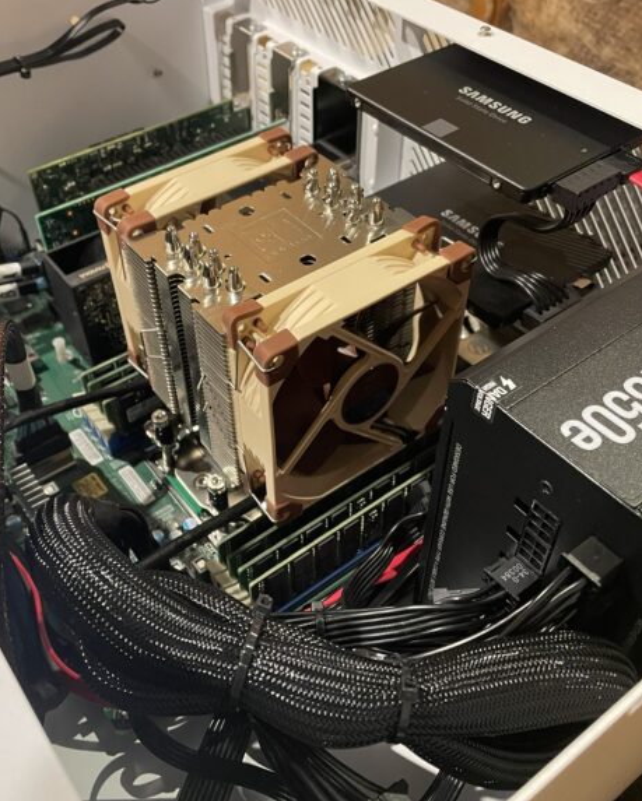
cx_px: 290
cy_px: 400
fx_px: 807
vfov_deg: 52.8
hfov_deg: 43.3
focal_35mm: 34
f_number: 1.6
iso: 400
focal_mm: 4.2
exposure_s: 1/50
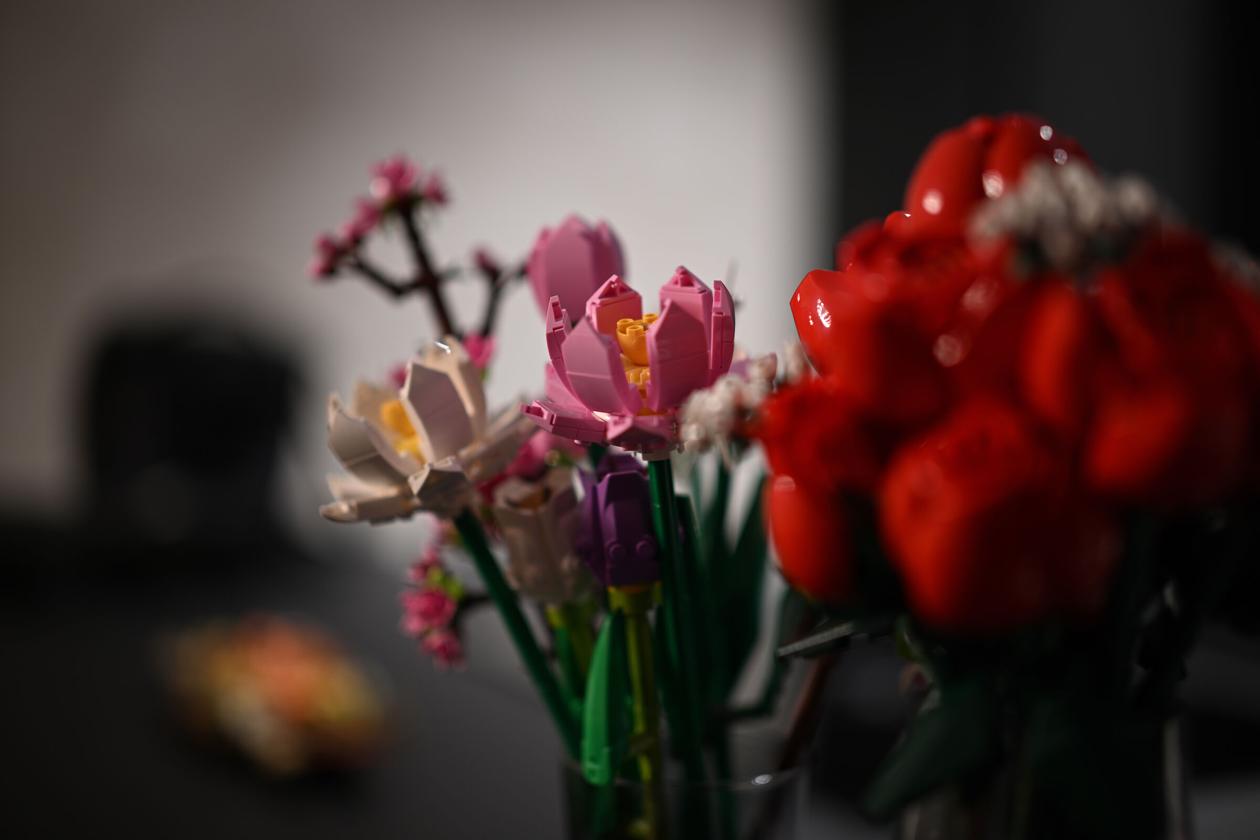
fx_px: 1750
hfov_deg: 39.6
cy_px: 420
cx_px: 630
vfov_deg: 27.0
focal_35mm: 50
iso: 64
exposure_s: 1/8
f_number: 1.4
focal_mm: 50
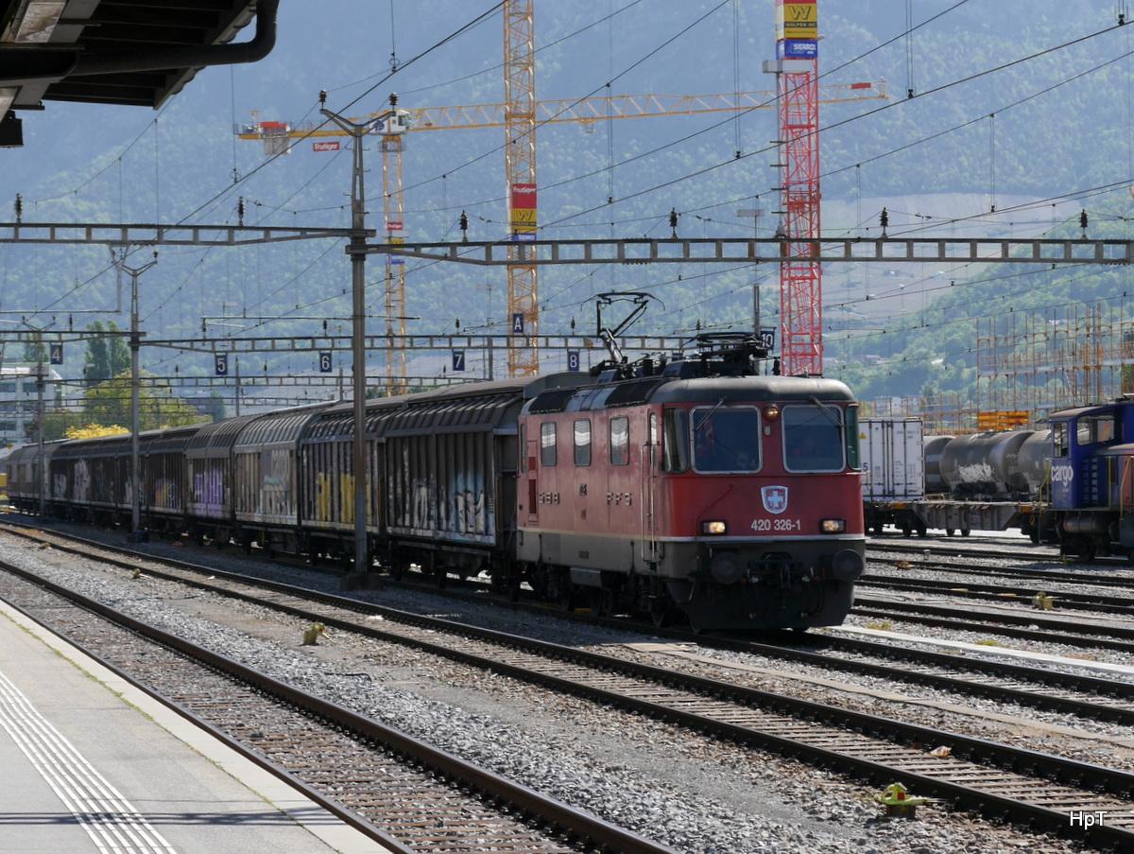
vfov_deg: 17.6
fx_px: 2755
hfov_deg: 23.3
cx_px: 567
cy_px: 427
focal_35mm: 84
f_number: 8
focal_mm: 42
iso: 160
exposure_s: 1/250
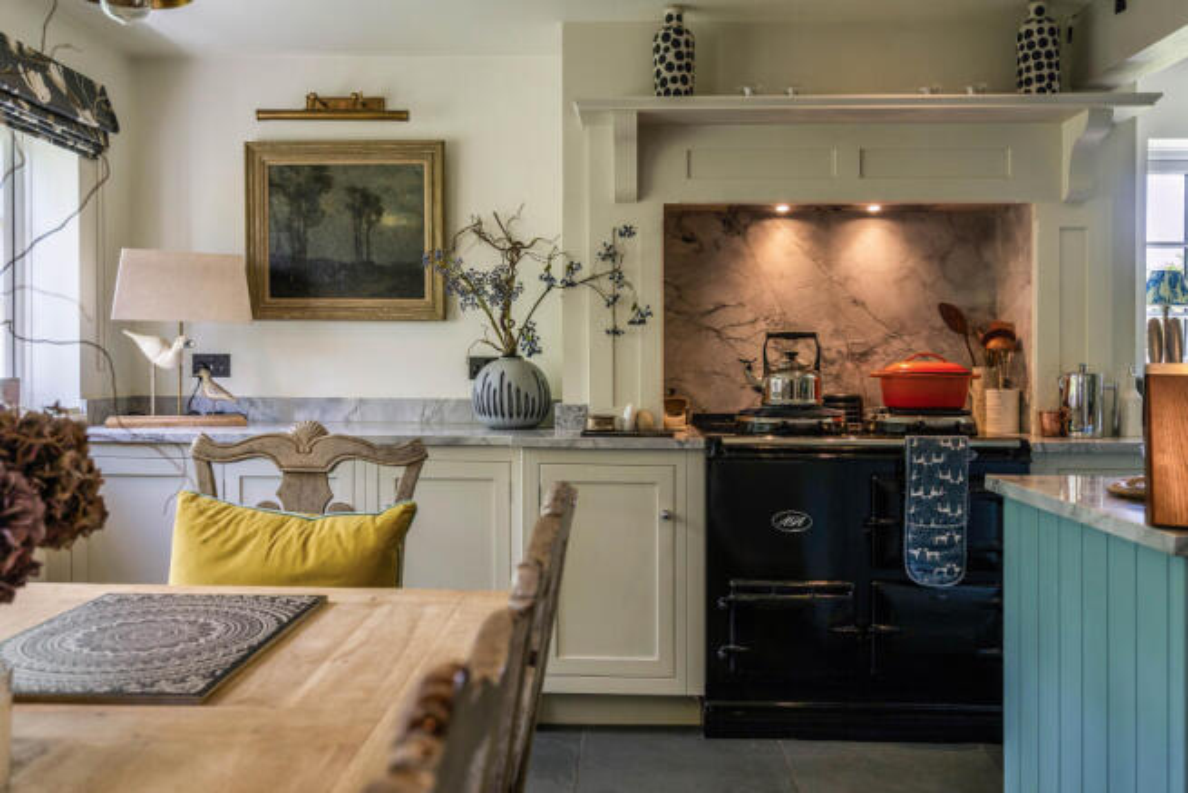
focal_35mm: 31
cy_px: 396
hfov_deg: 60.3
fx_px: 1023
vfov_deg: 42.3
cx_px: 594
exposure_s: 1/50
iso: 640
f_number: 5.6
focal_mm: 31
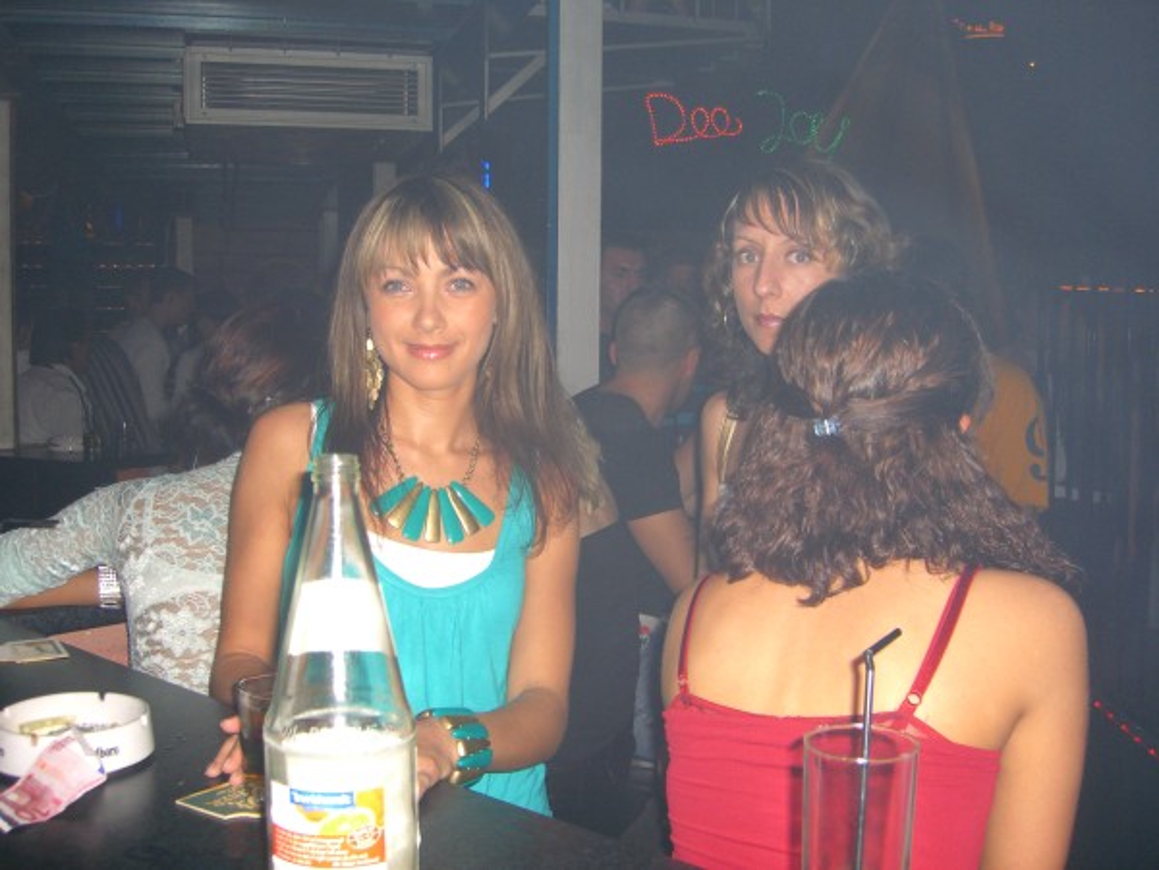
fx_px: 1272
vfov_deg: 37.7
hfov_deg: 49.0
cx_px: 580
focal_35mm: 38
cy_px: 435
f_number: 2.8
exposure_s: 1/60
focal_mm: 7.9
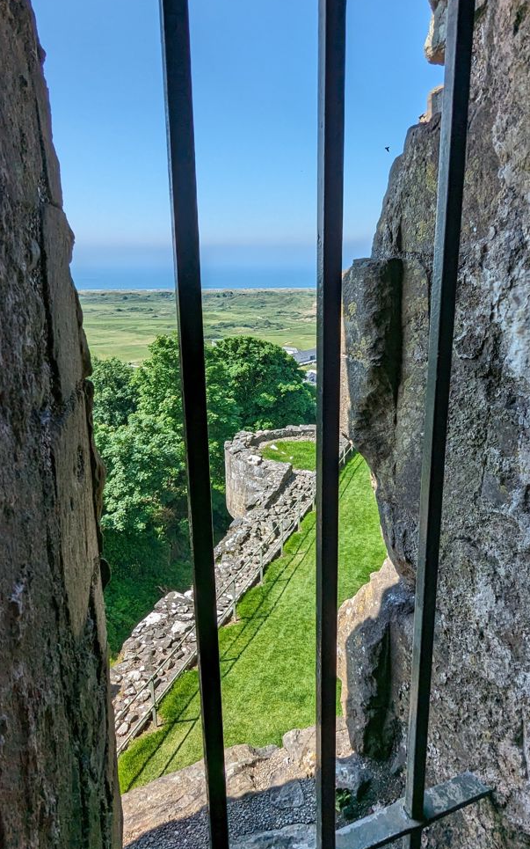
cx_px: 308
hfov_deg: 50.9
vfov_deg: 74.8
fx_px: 555
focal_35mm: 24
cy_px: 405
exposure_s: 1/1222
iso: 45
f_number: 2.2
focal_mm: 2.35
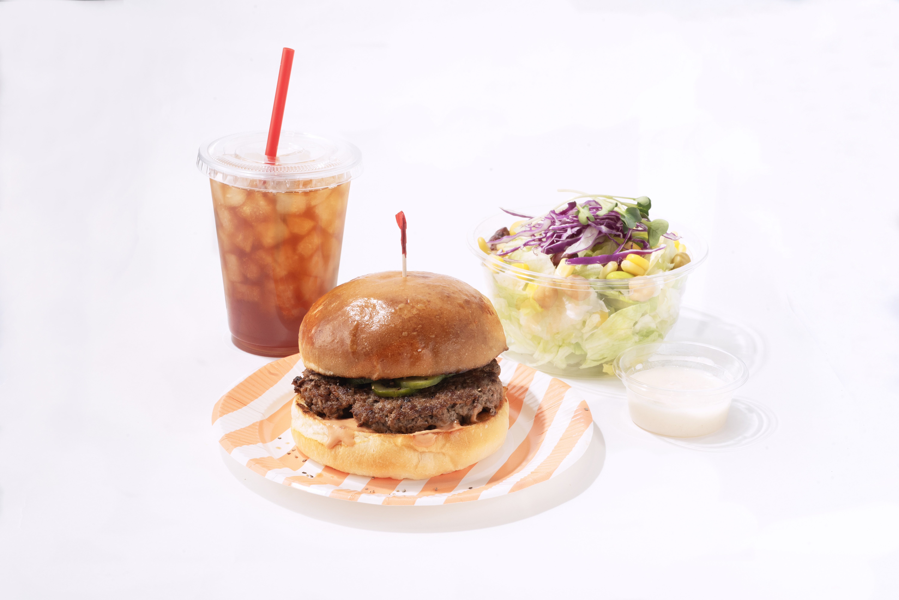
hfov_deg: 33.4
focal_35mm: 60
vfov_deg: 22.6
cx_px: 450
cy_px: 300
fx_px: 1499
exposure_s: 1/125
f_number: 25
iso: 400
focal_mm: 60
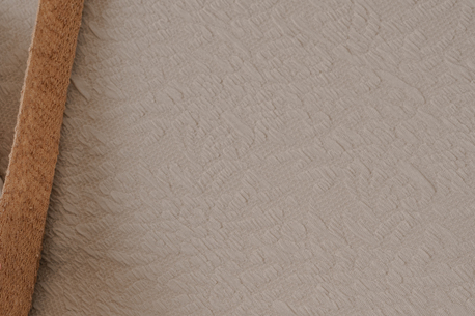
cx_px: -38
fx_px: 1728
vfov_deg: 10.5
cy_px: 160
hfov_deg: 15.3
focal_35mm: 131
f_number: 3.5
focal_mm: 50
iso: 250
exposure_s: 1/200
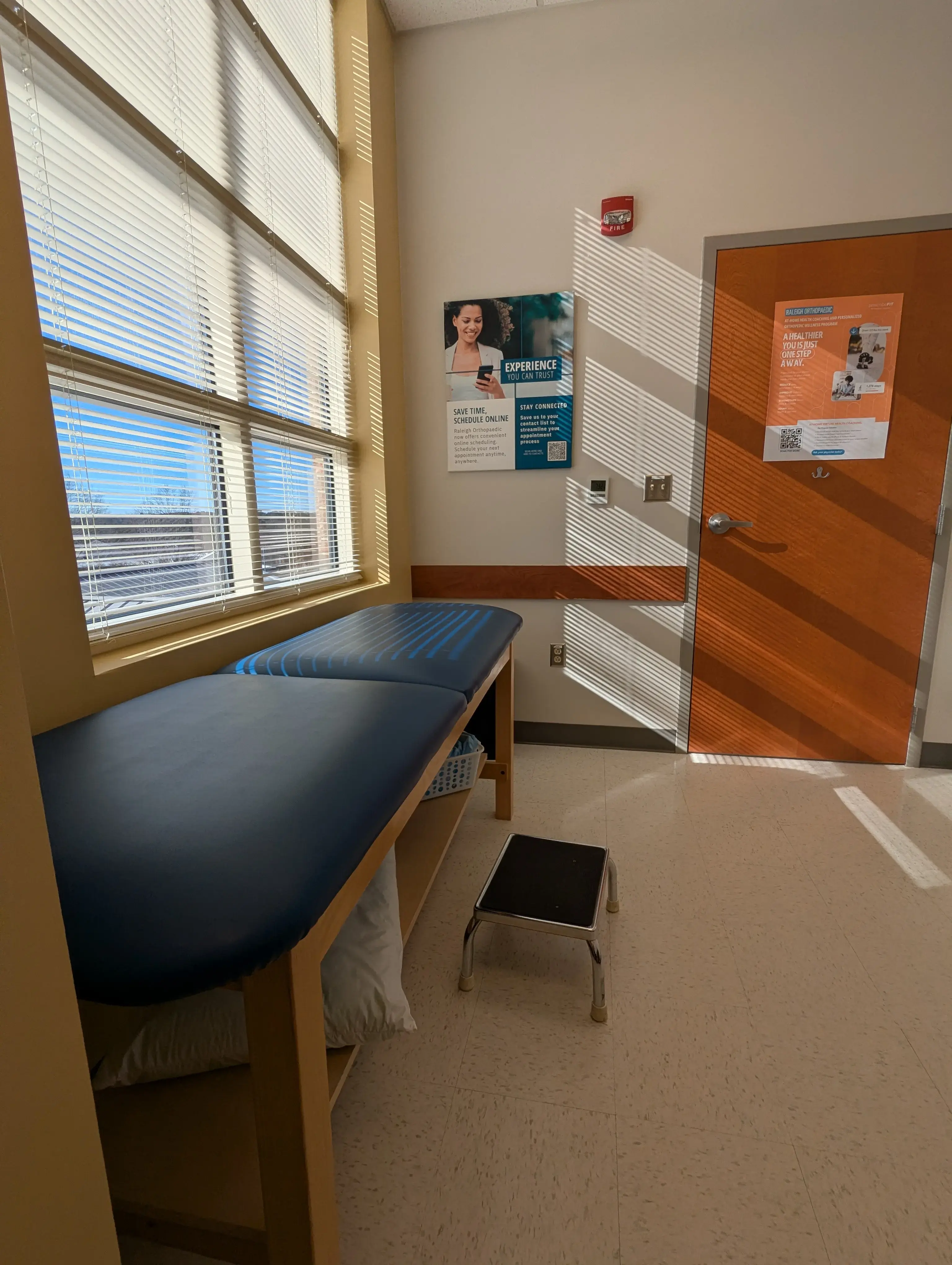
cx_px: 476
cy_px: 632
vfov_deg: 94.4
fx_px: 585
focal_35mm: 16
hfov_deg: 78.2
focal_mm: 2.35
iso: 43
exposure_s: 1/512
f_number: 2.2
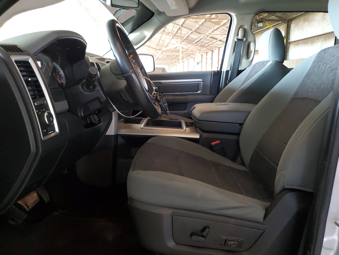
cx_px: 170
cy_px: 128
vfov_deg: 53.1
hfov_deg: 67.3
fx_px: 255
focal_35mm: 26
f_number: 1.5
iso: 335
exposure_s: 1/60.2
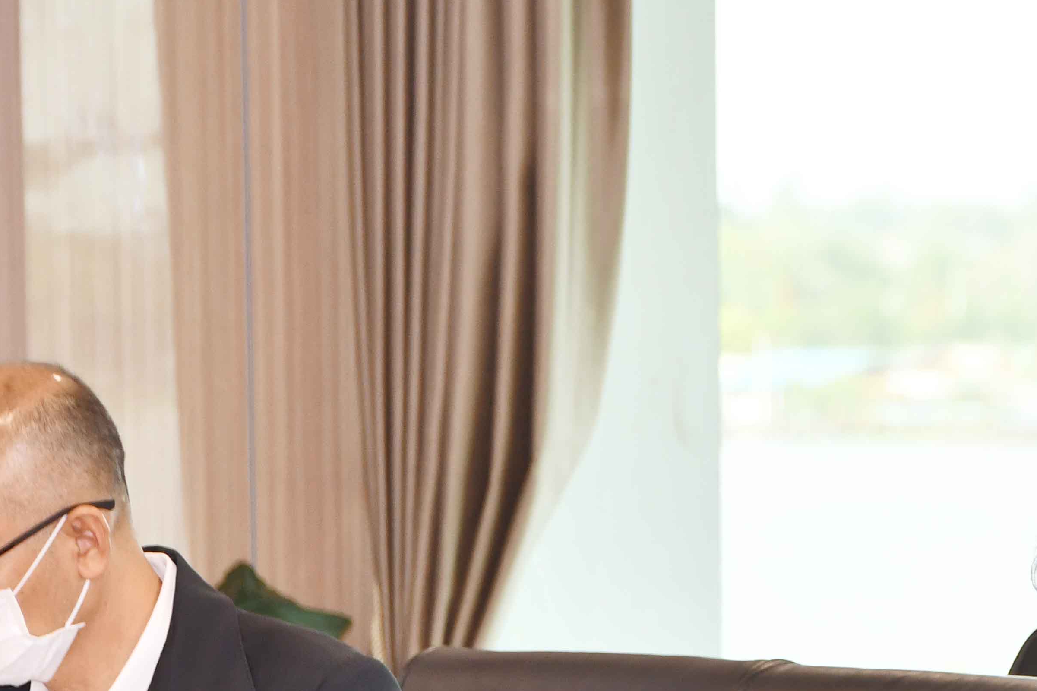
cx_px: 641
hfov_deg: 5.7
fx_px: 10484
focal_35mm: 364
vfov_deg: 3.8
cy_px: 682
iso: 720
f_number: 5.6
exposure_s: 1/60
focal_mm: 105
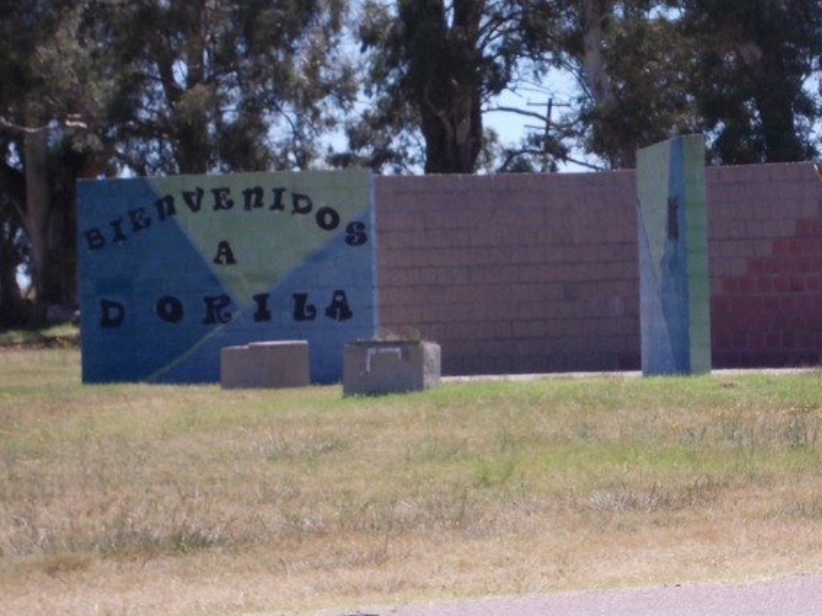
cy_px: 317
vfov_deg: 8.6
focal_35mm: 172
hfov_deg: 11.5
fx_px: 4083
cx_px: 529
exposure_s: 1/200
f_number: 6.3
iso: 80
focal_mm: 17.9
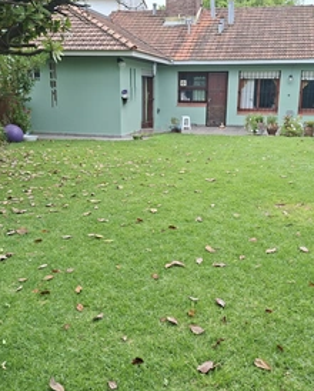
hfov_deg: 41.2
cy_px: 183
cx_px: 154
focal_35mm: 36
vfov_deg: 50.2
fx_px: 417
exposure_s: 1/476
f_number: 1.8
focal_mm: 5.54
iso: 50
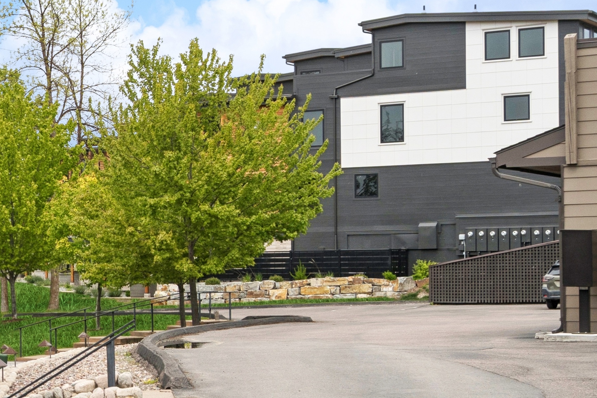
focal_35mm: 99
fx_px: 1642
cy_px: 298
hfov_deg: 19.1
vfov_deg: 13.8
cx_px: -174
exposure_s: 1/500
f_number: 6.3
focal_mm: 23
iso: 100
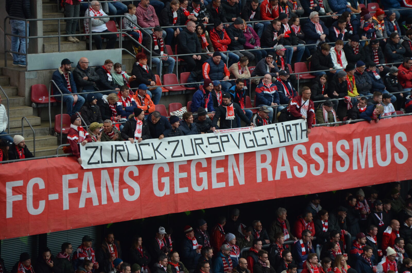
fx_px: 1799
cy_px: 136
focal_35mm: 158
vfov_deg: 8.7
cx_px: 206
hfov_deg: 13.1
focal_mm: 105
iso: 800
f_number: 5.6
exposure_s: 1/200
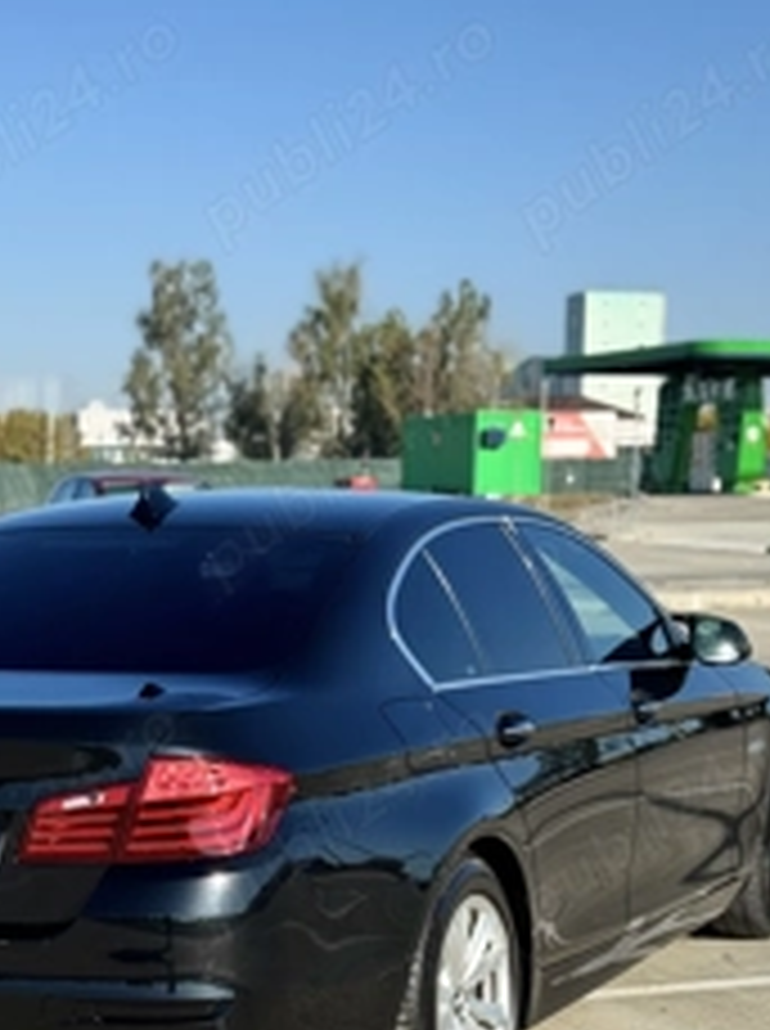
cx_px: 189
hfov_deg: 17.4
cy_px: 891
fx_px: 2498
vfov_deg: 22.8
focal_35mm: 84
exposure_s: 1/4975
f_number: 1.78
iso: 64
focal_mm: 6.76
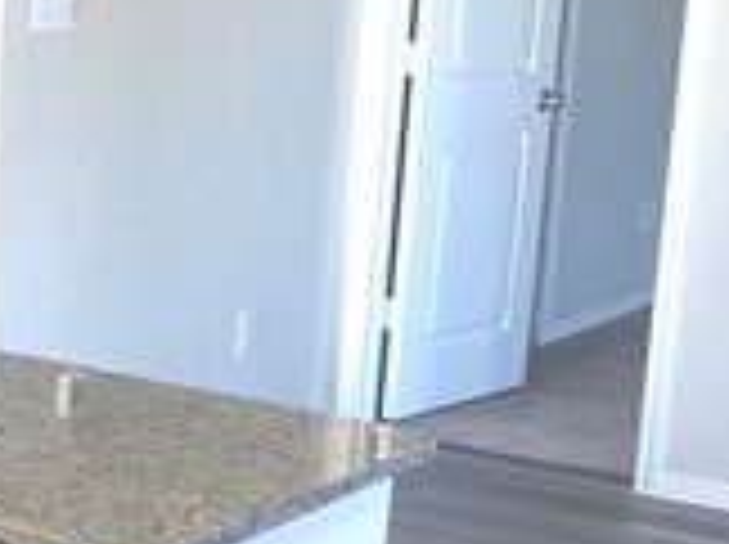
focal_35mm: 103
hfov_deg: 17.1
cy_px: 310
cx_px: -392
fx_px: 2166
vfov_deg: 14.3
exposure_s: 1/120
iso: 100
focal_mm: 4.25
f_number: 1.8
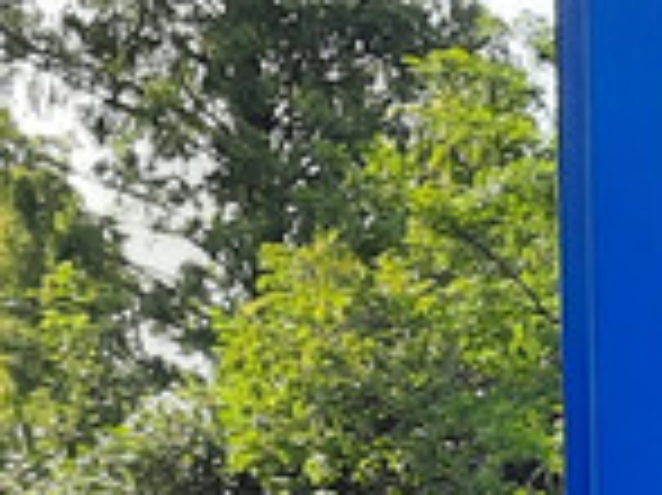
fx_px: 3478
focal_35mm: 182
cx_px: 313
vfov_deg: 7.6
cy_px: 1152
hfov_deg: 10.9
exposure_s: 1/180
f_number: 2
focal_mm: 4.6
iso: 32
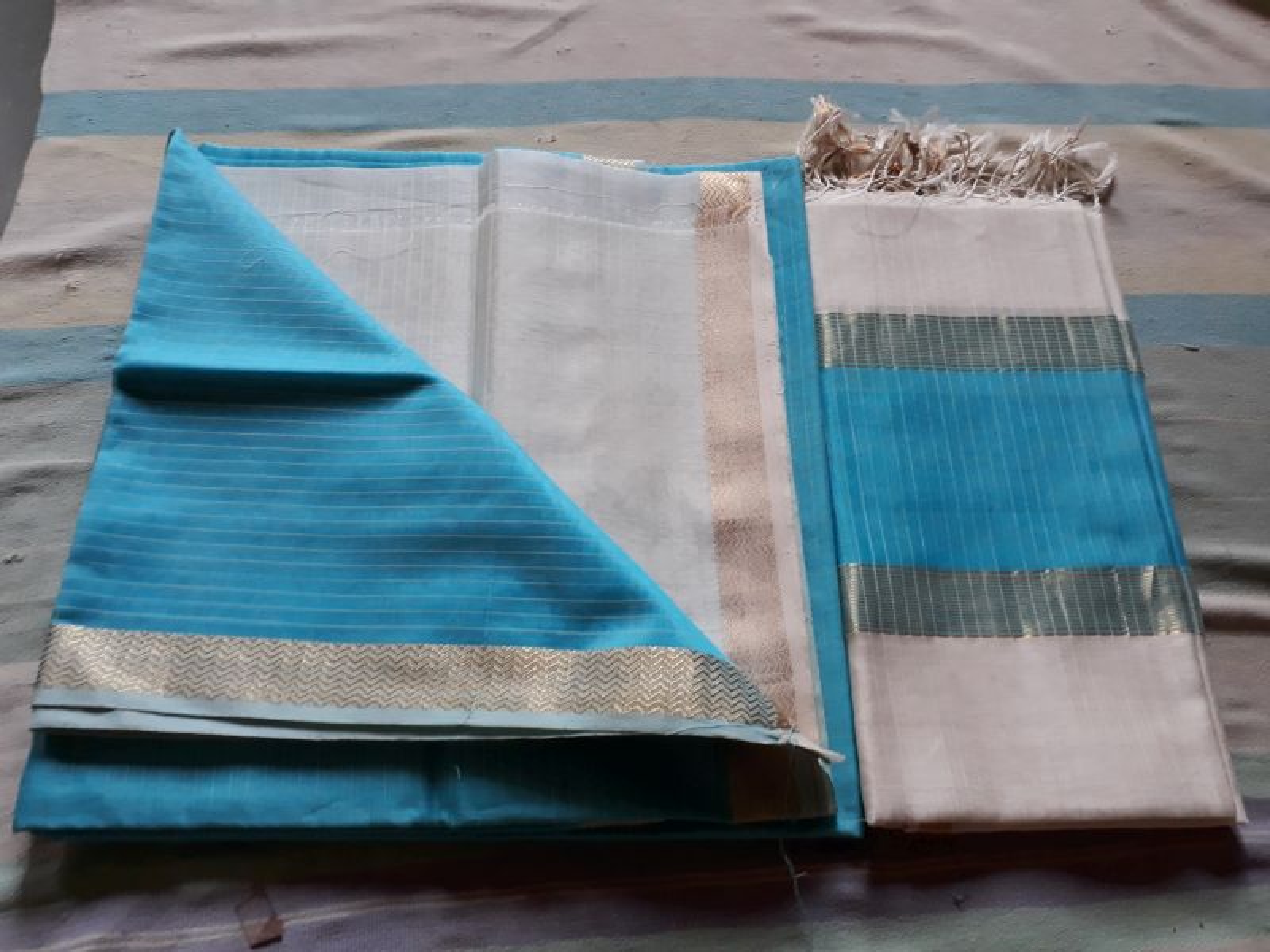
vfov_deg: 51.4
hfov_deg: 65.3
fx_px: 991
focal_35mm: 27
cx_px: 635
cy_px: 476
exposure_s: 1/33
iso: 125
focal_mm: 3.6
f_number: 1.9
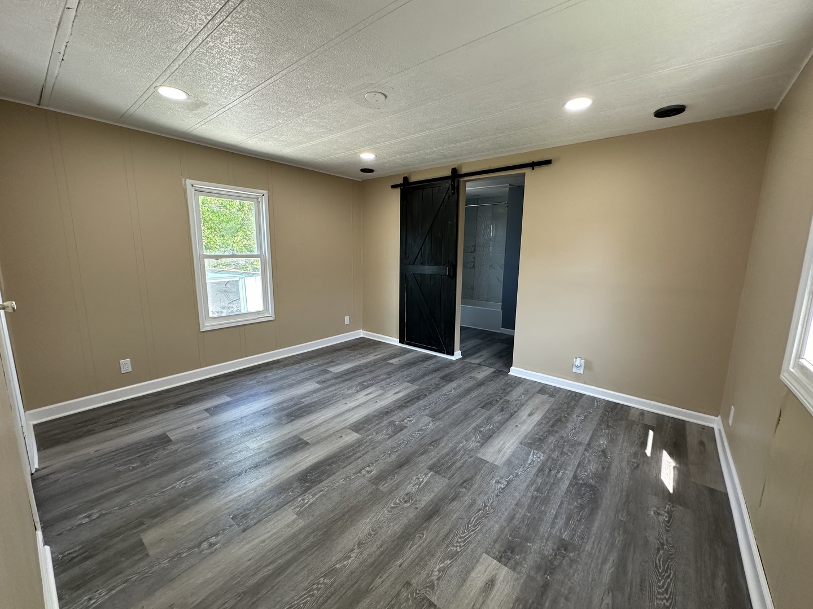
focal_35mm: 14
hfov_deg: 102.1
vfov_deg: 85.7
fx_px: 329
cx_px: 406
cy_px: 304
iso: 200
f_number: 2.2
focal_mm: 2.22
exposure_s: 1/120
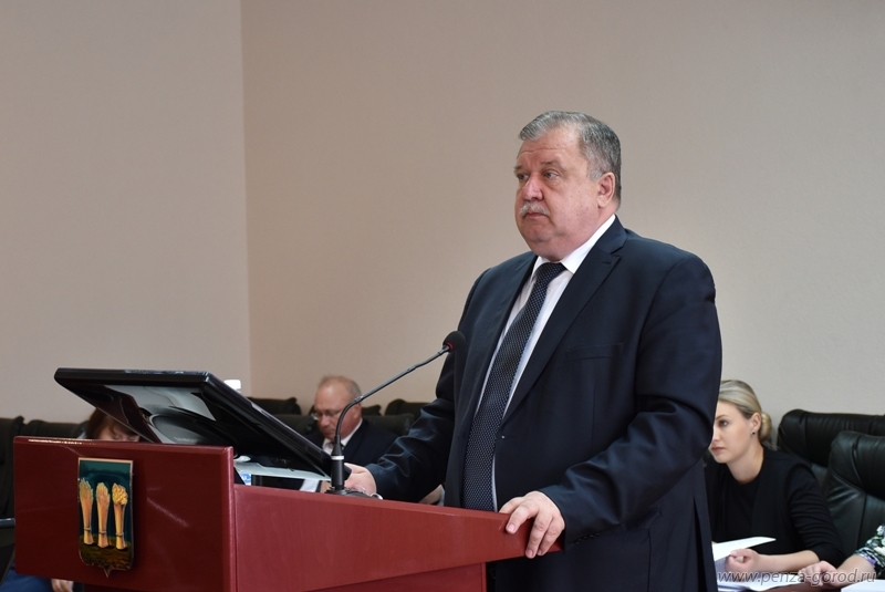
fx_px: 1550
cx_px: 442
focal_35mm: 63
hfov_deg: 31.9
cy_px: 296
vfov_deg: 21.6
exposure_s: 1/60
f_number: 4.5
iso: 800
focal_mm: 42
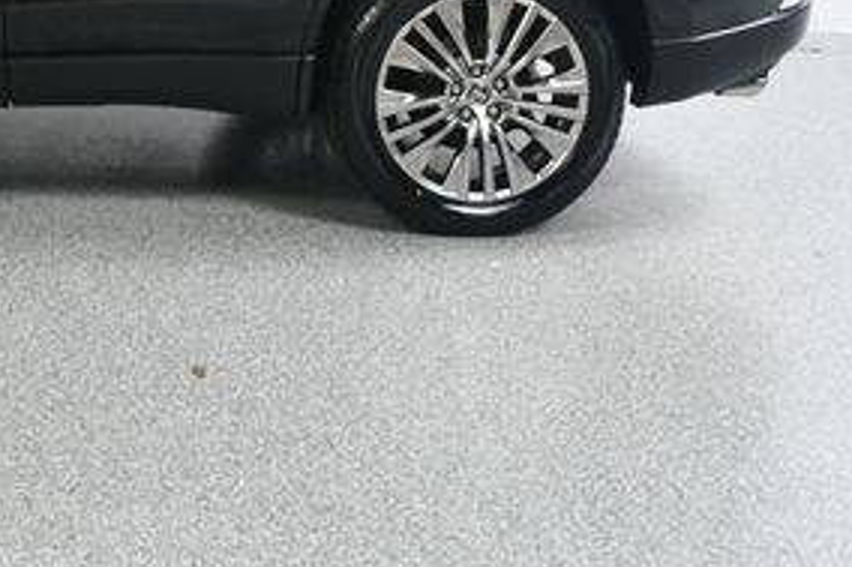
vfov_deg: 14.8
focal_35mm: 90
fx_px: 2129
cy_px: -66
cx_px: -105
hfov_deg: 21.4
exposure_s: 1/160
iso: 100
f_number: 9
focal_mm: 27
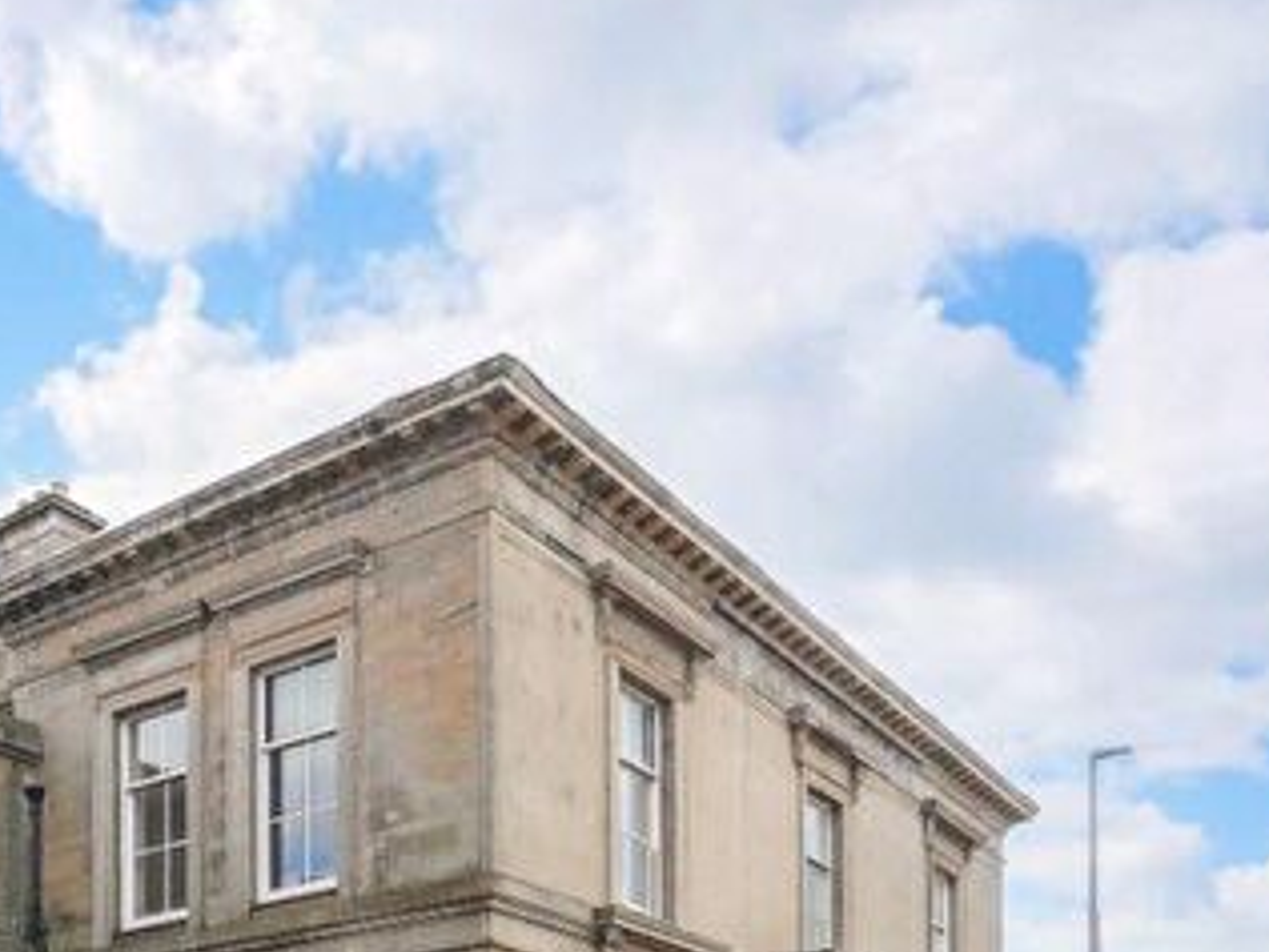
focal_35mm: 31
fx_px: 1136
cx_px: 422
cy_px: 817
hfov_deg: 57.1
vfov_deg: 42.5
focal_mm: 7
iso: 200
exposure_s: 1/200
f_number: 5.6
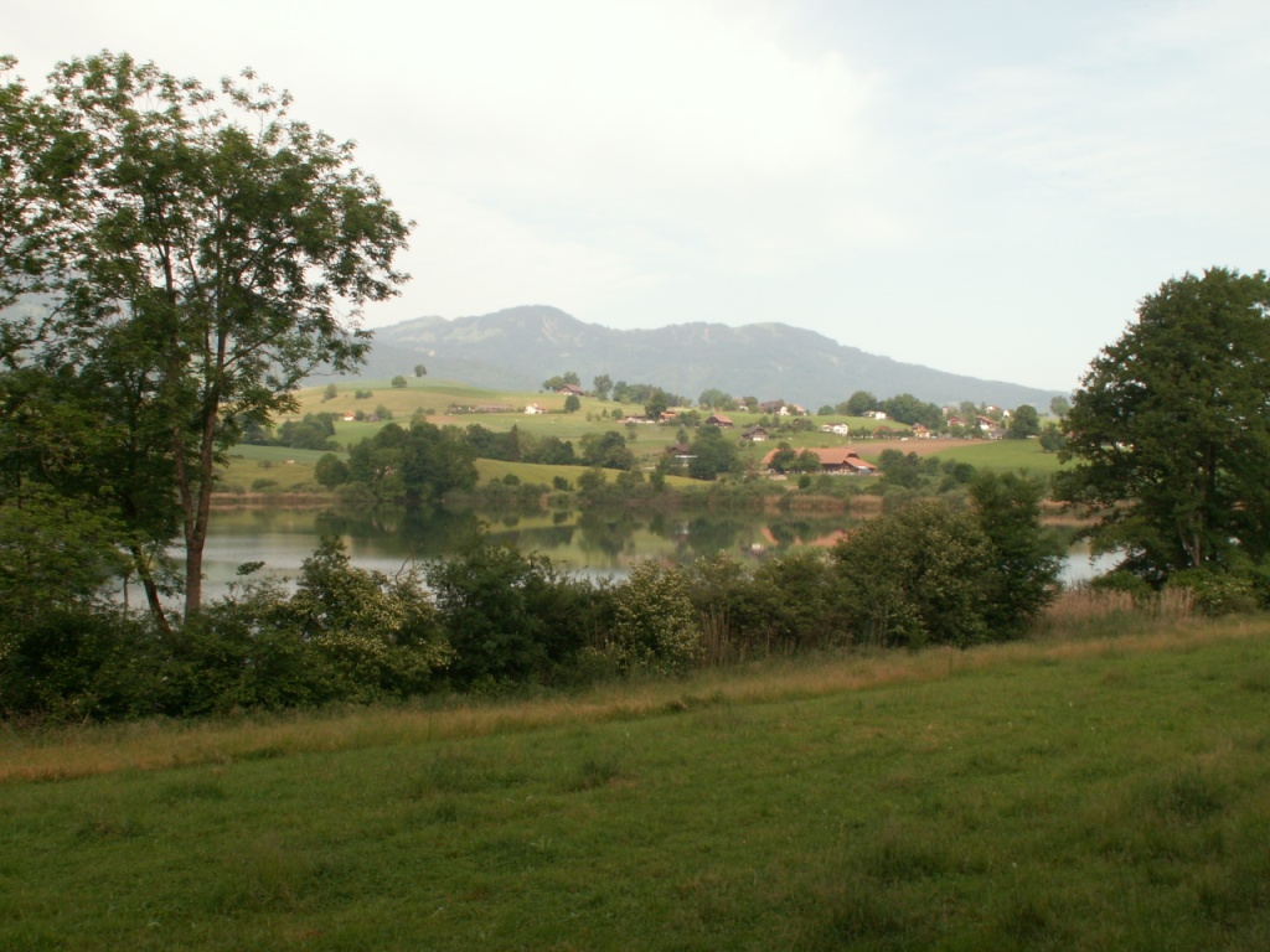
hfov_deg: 47.9
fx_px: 1431
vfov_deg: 36.8
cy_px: 476
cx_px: 635
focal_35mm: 39
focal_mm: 6.4
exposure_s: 1/60
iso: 50
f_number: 8
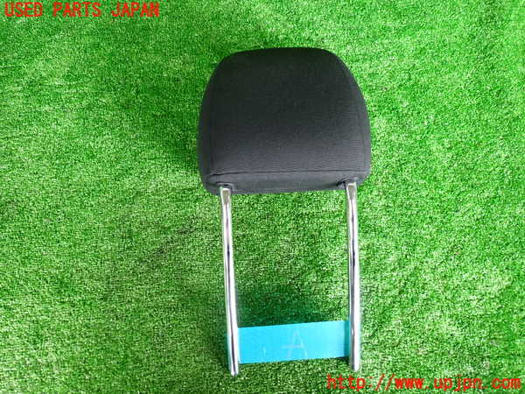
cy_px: 197
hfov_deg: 69.4
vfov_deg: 54.9
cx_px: 262
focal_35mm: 25
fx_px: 379
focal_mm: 4.5
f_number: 2
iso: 250
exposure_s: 1/30
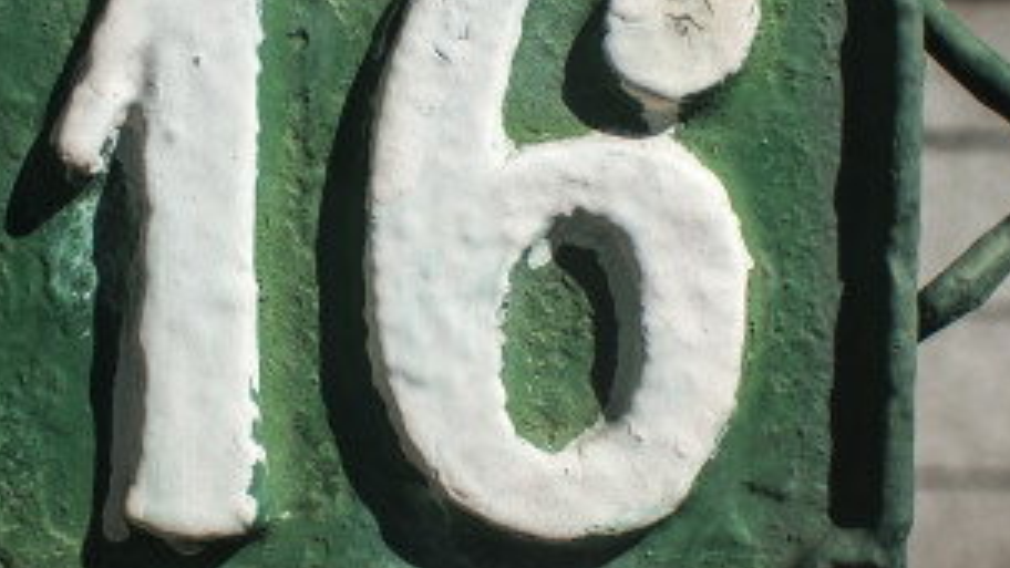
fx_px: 2055
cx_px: 375
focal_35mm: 77
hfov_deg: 27.5
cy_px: 213
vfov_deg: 15.7
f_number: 9
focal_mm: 35
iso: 250
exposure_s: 1/320
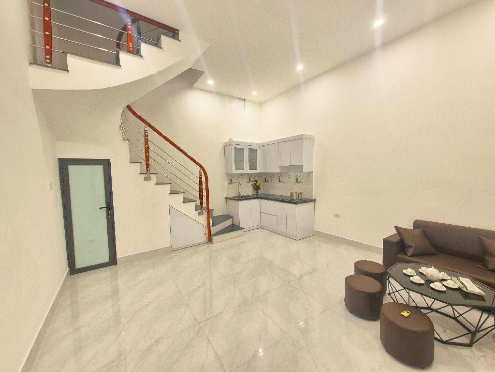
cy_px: 186
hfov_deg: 106.2
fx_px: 186
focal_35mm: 13
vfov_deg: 89.9
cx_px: 248
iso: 250
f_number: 2.2
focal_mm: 2.2
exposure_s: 1/50
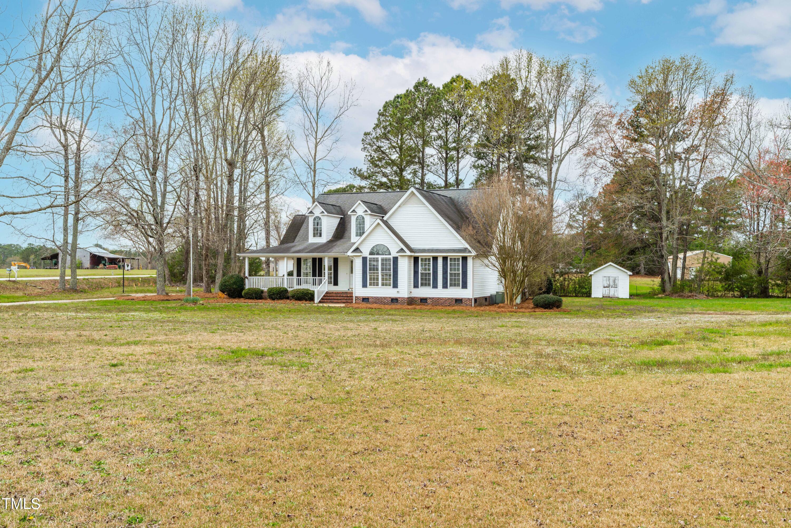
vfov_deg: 37.9
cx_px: 396
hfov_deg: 54.4
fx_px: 769
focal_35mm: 35
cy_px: 264
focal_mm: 35
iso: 100
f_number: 8
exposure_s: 1/125
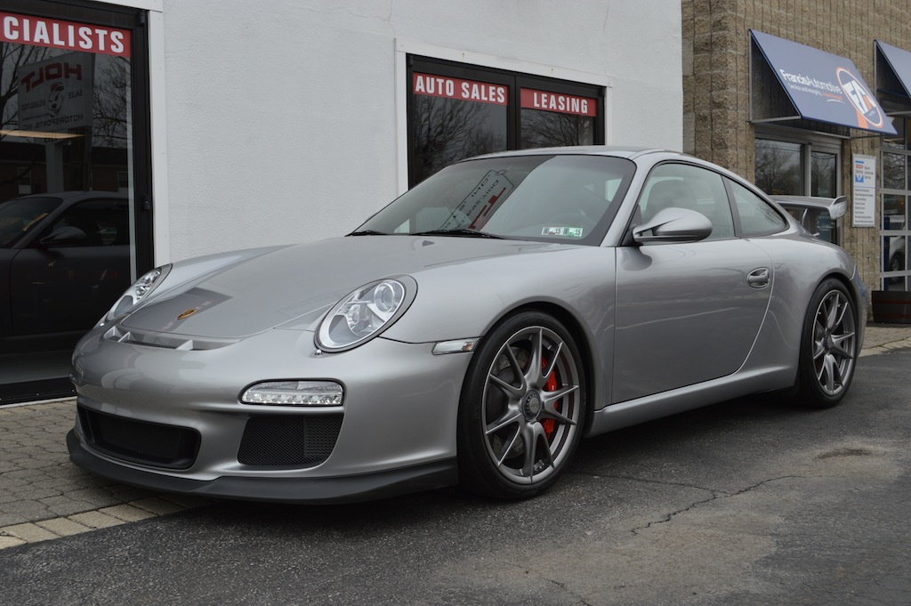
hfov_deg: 46.4
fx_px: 1062
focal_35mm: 42
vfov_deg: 31.8
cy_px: 303
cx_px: 456
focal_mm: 28
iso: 100
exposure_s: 1/160
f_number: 6.3
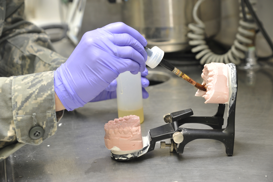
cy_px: 91
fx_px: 621
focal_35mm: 82
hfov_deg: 24.8
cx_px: 136
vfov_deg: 16.6
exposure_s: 1/80
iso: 800
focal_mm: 82
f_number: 6.3
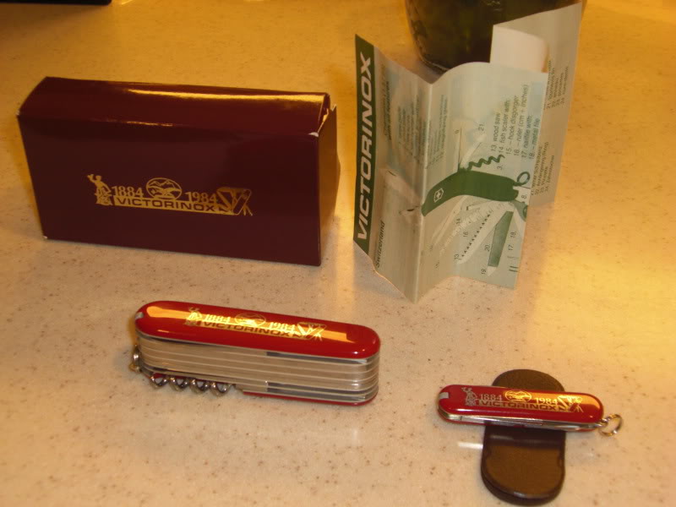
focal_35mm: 47
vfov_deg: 30.9
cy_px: 254
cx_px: 338
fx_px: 918
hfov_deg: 40.4
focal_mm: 7.6
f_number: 3
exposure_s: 1/40
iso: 100
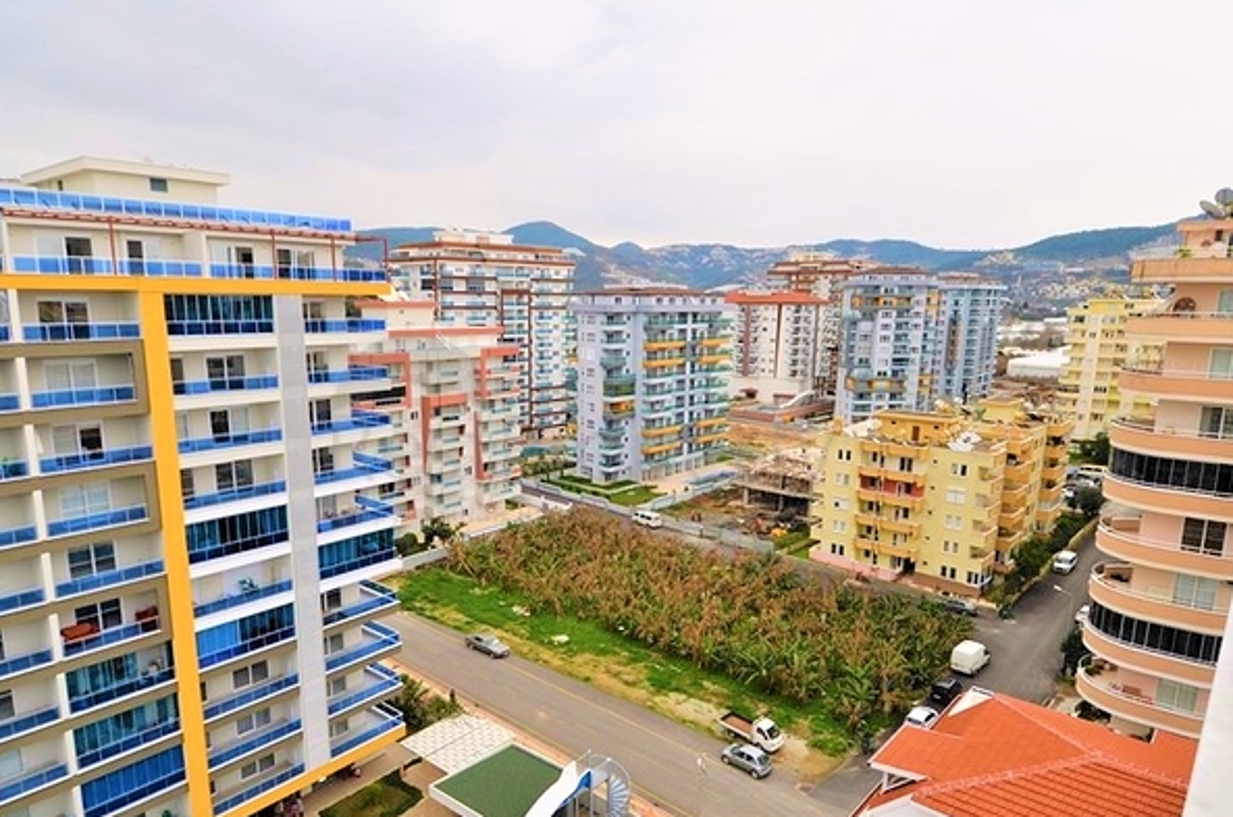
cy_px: 432
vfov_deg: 57.0
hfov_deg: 78.6
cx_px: 585
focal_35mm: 22
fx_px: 752
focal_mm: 12
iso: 125
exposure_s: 1/250
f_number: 8
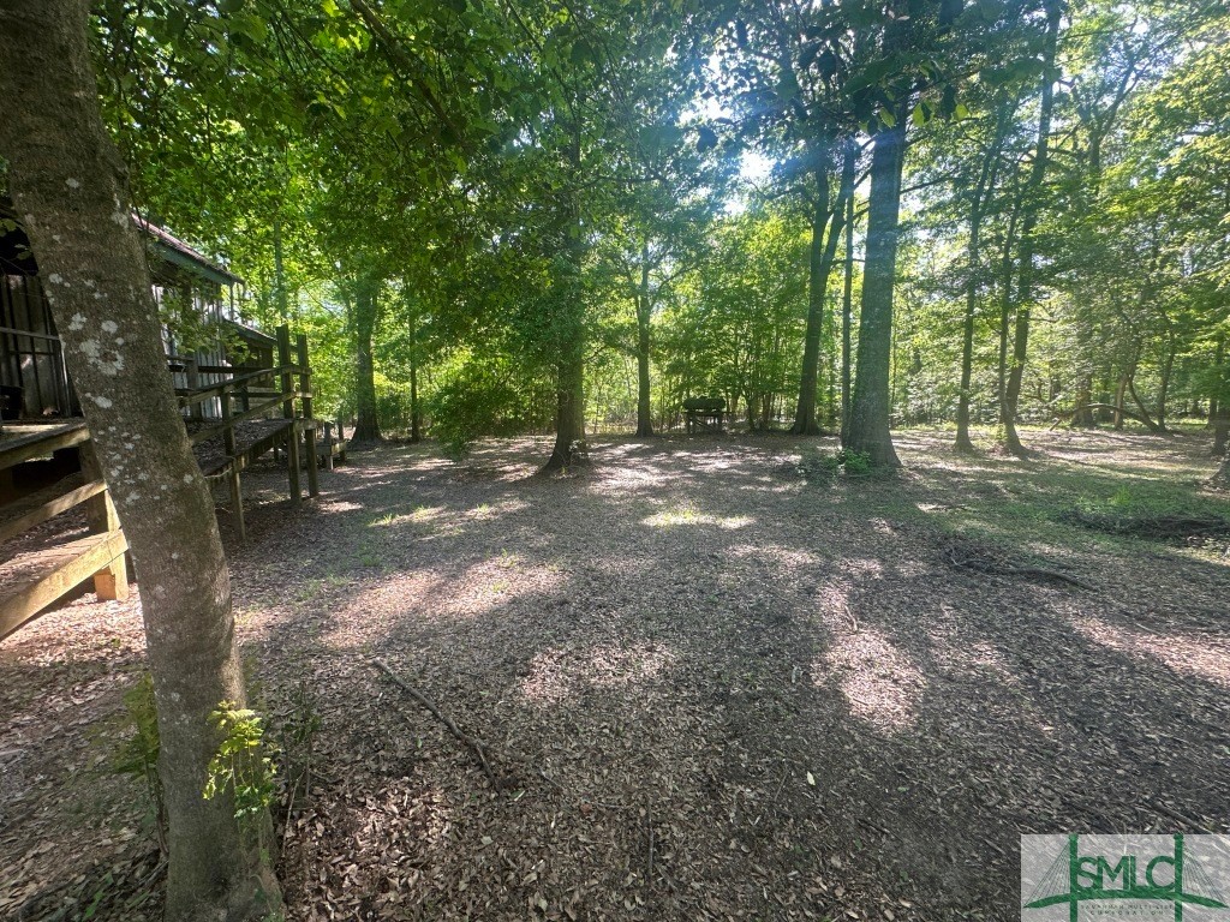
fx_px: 497
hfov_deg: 102.1
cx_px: 615
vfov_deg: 85.7
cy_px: 461
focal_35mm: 14
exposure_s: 1/99
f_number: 2.2
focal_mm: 2.22
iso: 64
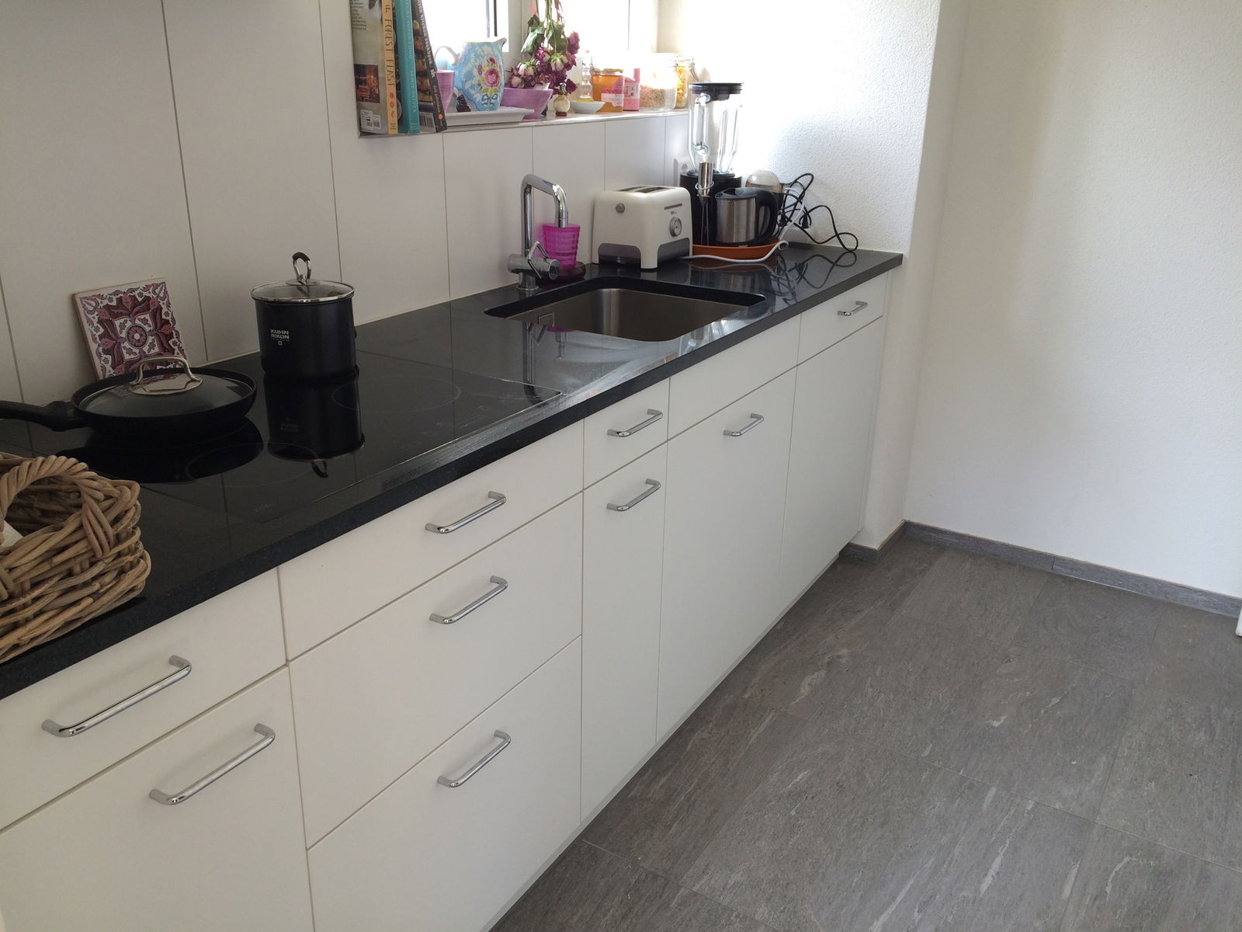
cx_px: 621
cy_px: 466
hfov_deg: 61.7
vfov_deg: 48.2
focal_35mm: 29
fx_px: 1041
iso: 40
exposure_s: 1/50
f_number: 2.2
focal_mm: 4.15
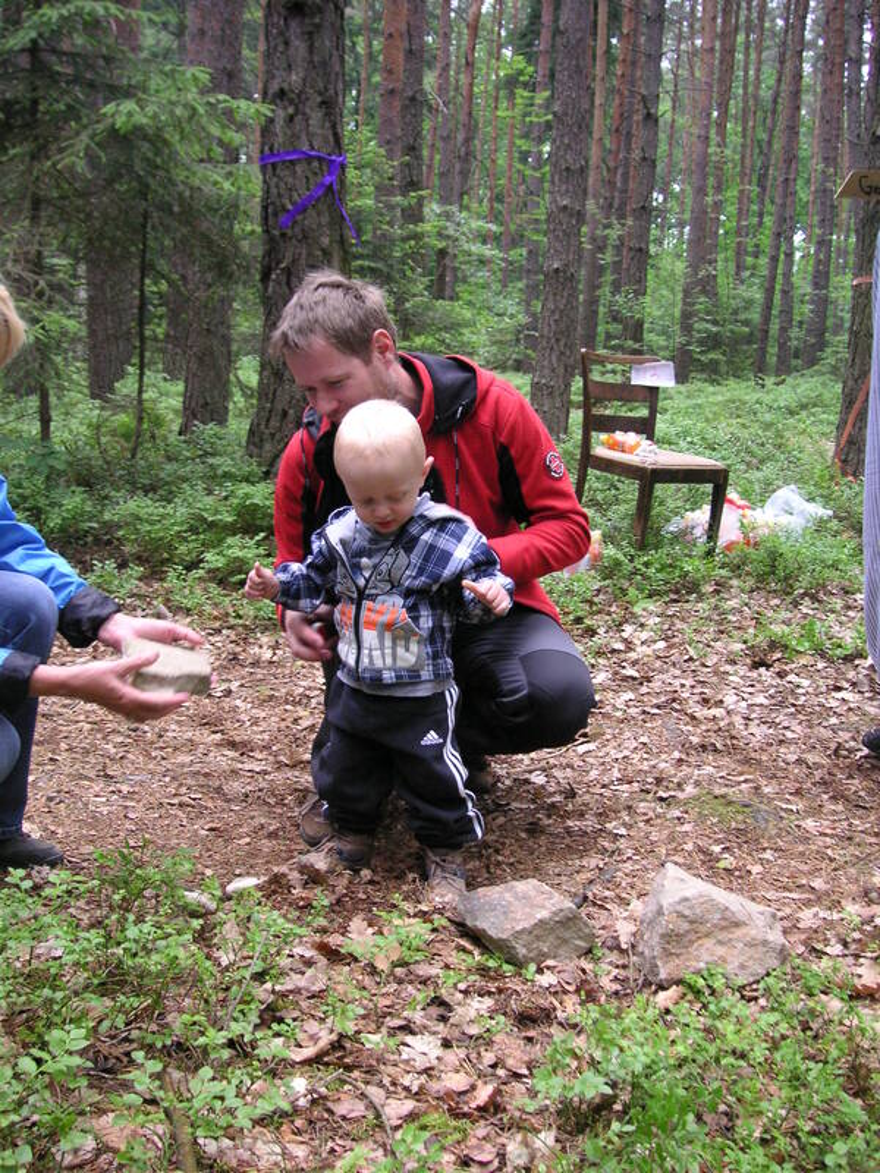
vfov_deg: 50.1
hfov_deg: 38.7
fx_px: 1254
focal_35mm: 37
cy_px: 586
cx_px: 440
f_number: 2.8
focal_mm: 6.1
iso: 80
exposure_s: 1/45
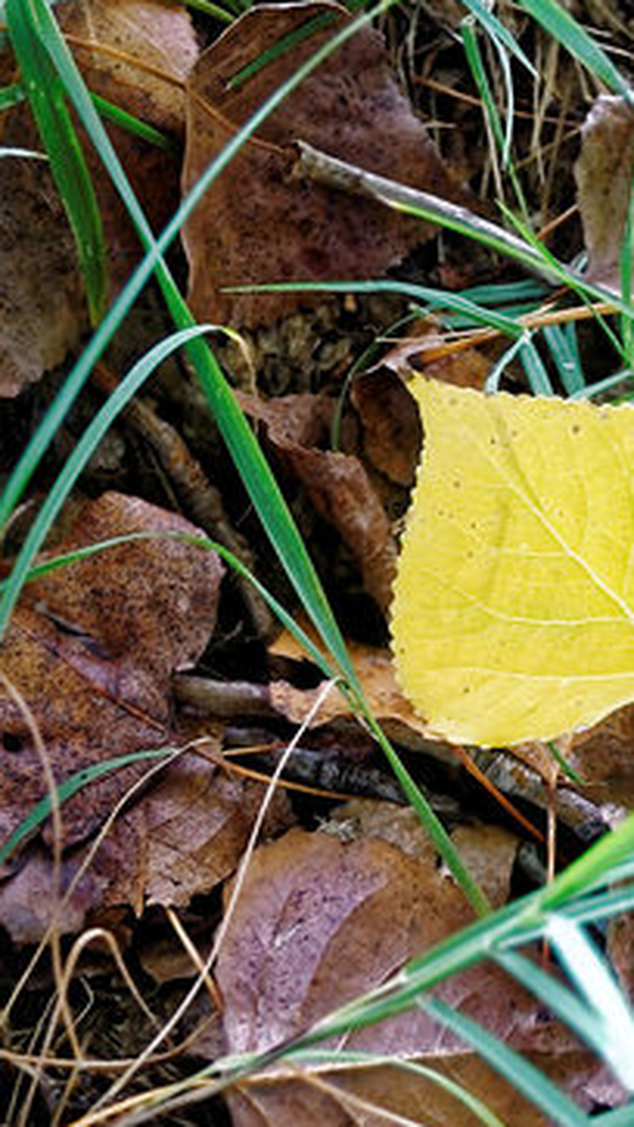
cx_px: 451
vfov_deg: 25.6
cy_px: 565
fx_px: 2482
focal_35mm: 83
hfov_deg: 14.5
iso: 200
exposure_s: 1/50
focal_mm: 32
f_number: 4.8
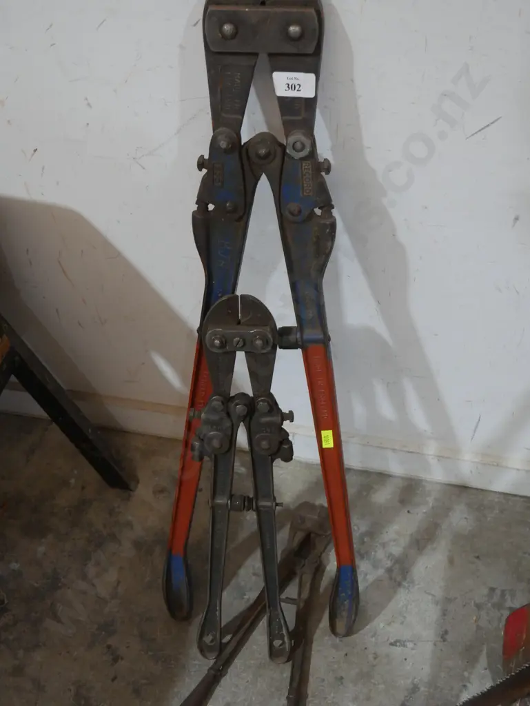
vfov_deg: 38.2
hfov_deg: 29.1
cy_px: 353
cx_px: 265
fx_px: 1020
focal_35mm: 50
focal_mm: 25
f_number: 5.3
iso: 1000
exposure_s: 1/60
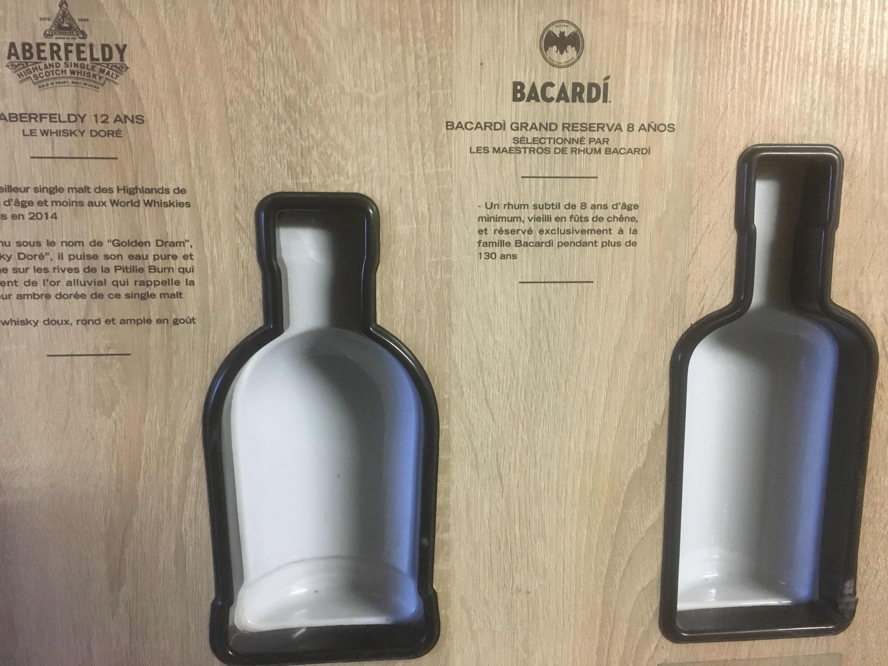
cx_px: 444
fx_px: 744
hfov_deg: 61.7
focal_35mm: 29
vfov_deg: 48.2
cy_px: 333
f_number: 2.2
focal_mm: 4.15
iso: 200
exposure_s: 1/17
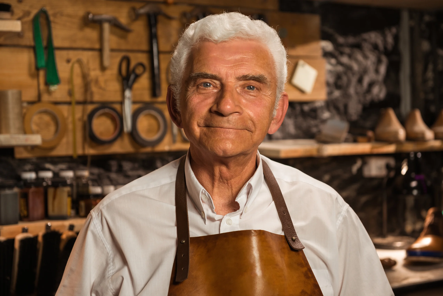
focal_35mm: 70
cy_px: 148
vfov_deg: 19.5
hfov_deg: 28.8
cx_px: 222
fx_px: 862
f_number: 3.5
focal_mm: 70
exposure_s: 1/100
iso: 400
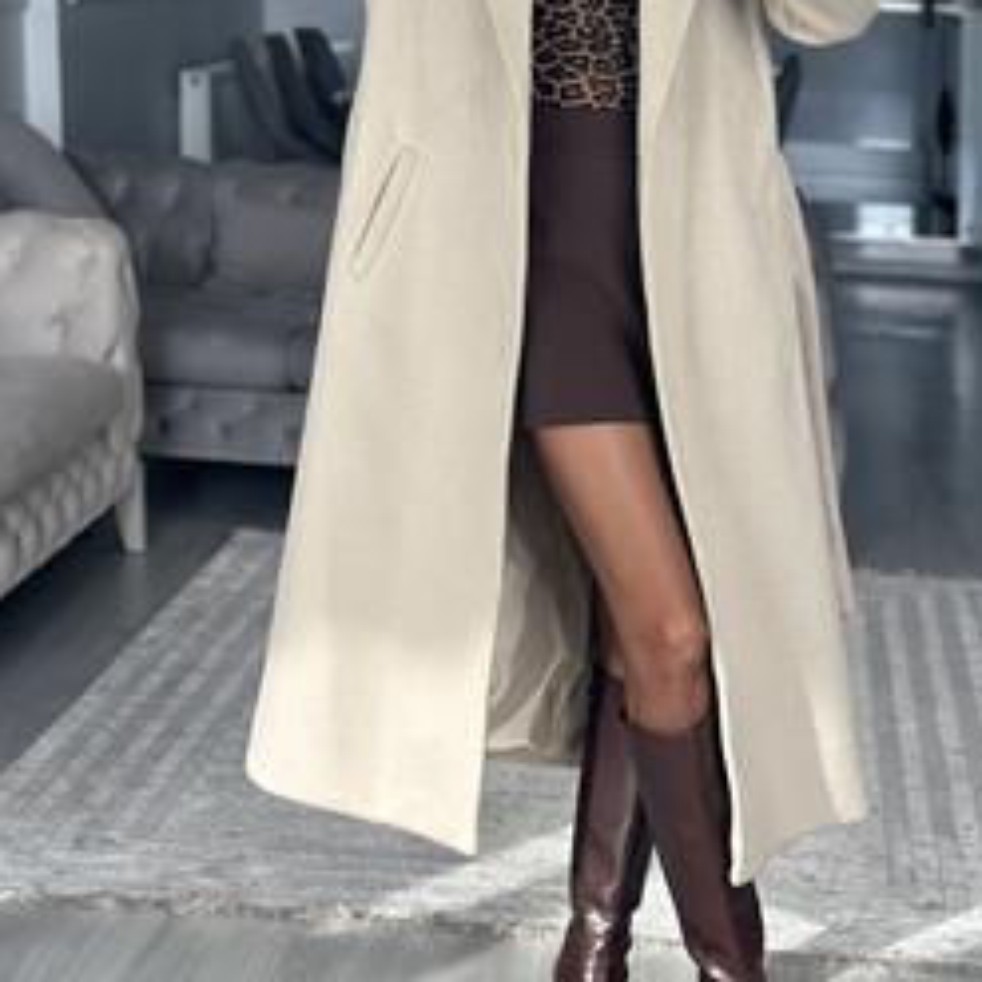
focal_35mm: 87
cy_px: 302
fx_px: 2792
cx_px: 553
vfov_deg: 19.9
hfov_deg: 19.9
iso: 100
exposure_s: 1/171
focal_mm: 6.86
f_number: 1.78
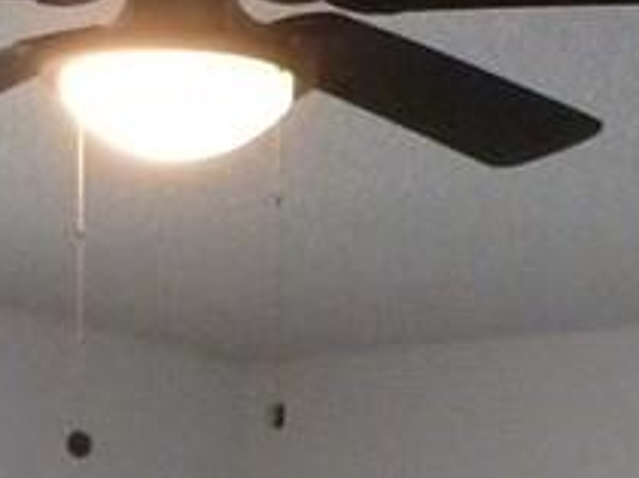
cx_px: 85
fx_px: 3374
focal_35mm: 183
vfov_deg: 7.3
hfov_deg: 10.8
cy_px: 1391
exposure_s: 1/20
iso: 400
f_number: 3.3
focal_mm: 4.3
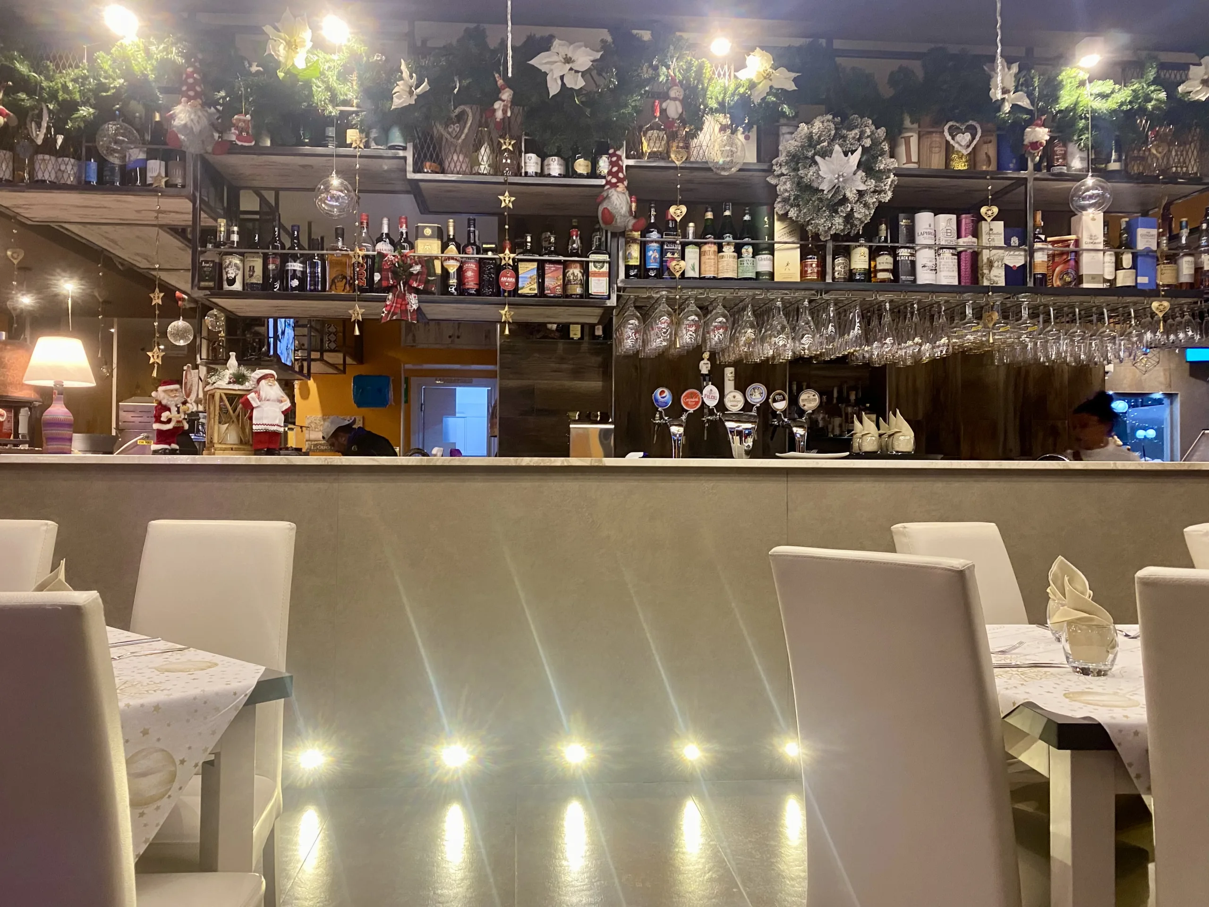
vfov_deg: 53.1
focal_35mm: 26
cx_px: 604
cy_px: 454
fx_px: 908
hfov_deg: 67.3
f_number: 1.8
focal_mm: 4.25
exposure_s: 1/50
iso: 320
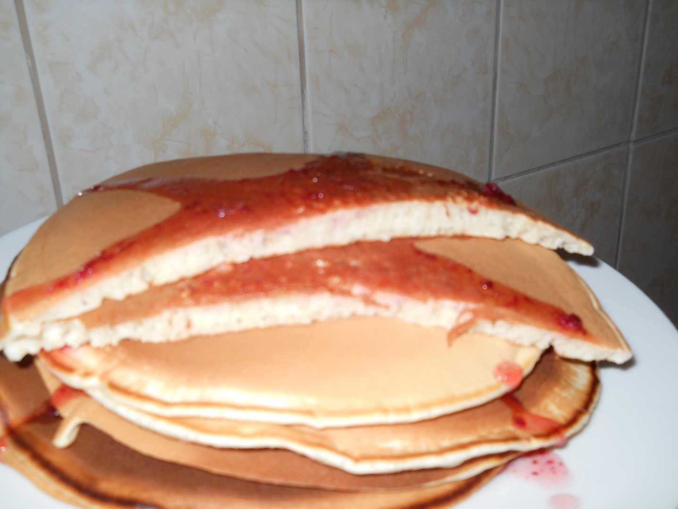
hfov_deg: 45.8
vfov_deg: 35.1
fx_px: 803
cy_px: 254
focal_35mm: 41
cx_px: 339
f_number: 3.1
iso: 80
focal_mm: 6.72
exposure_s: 1/30
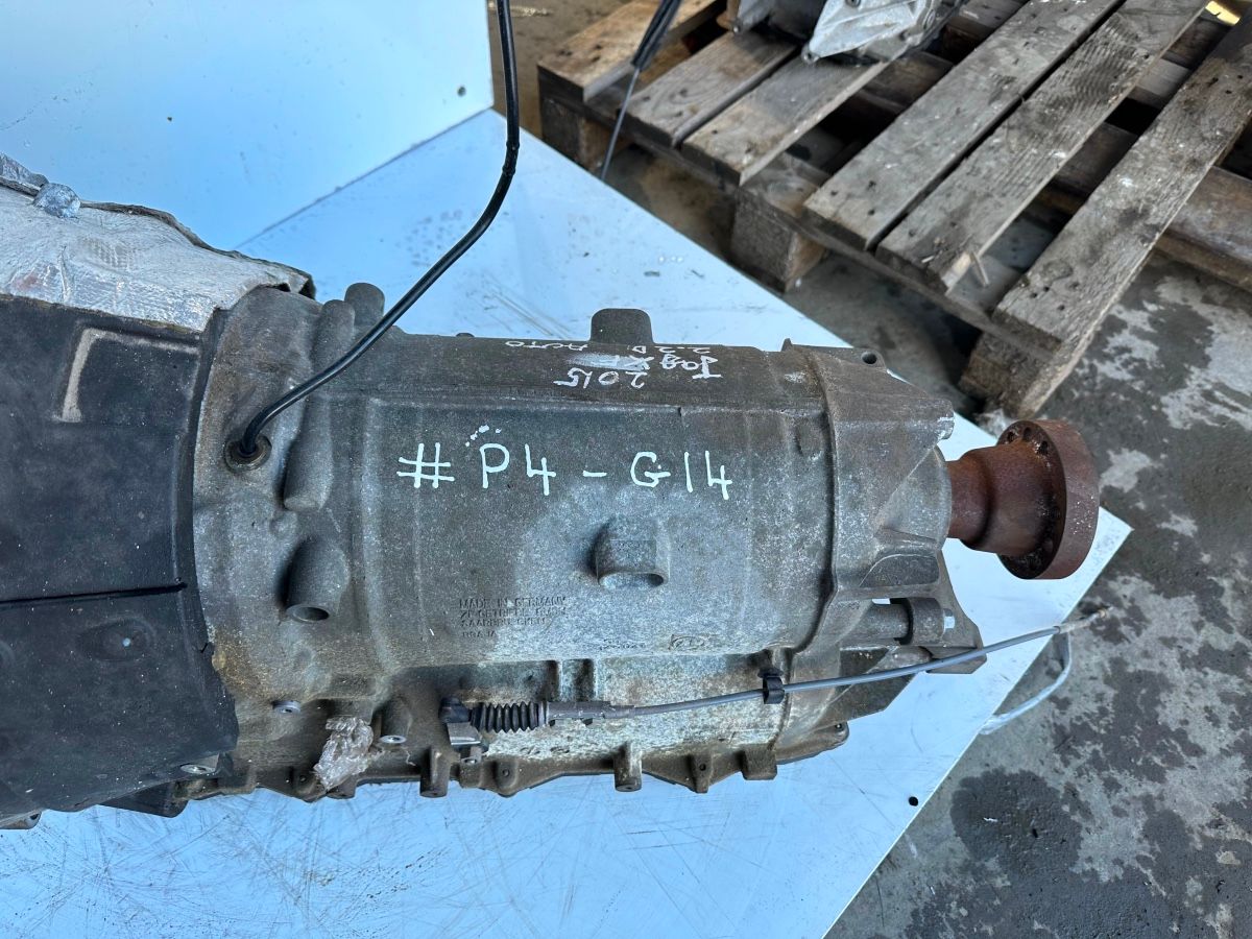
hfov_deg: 71.6
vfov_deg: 56.8
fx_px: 868
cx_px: 626
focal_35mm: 24
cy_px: 470
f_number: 1.78
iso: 64
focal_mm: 6.86
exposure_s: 1/144
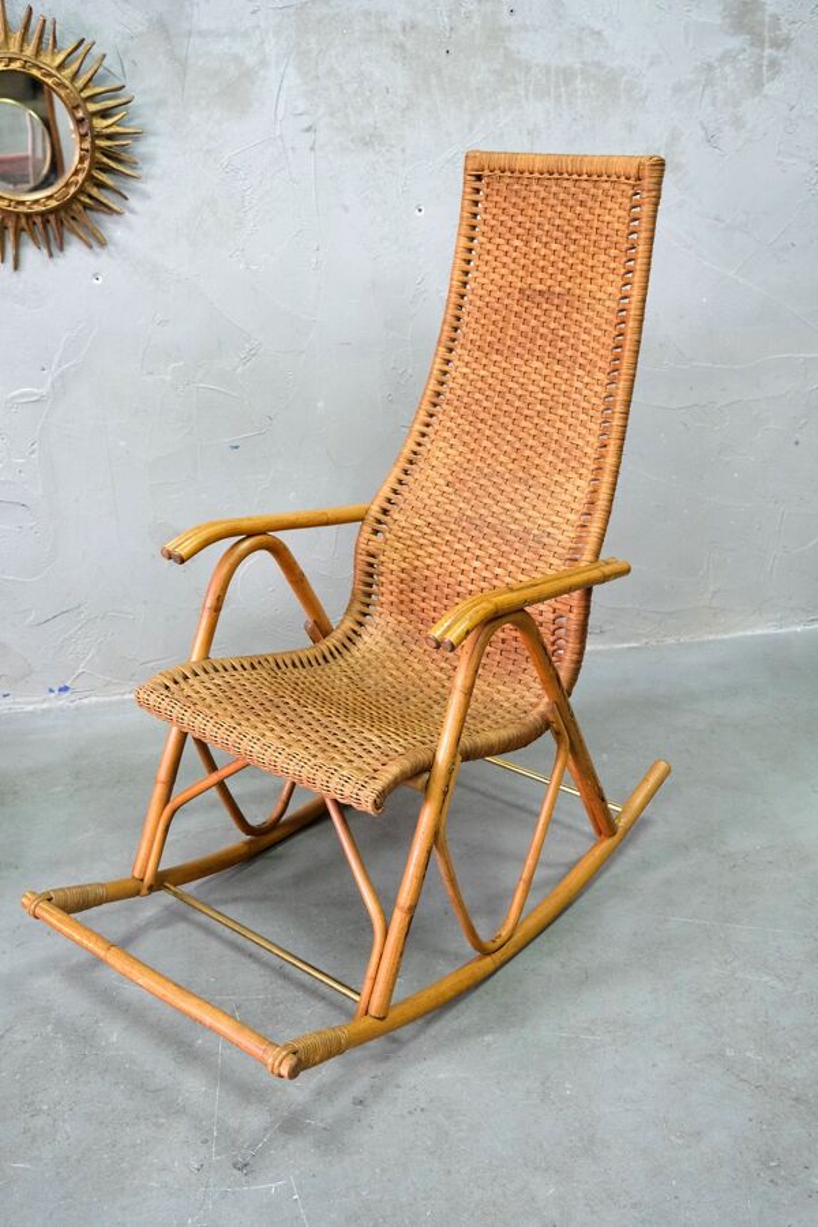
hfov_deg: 40.0
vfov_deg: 57.2
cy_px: 614
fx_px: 1125
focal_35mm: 33
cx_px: 409
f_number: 4
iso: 2500
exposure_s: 1/30
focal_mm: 22.3
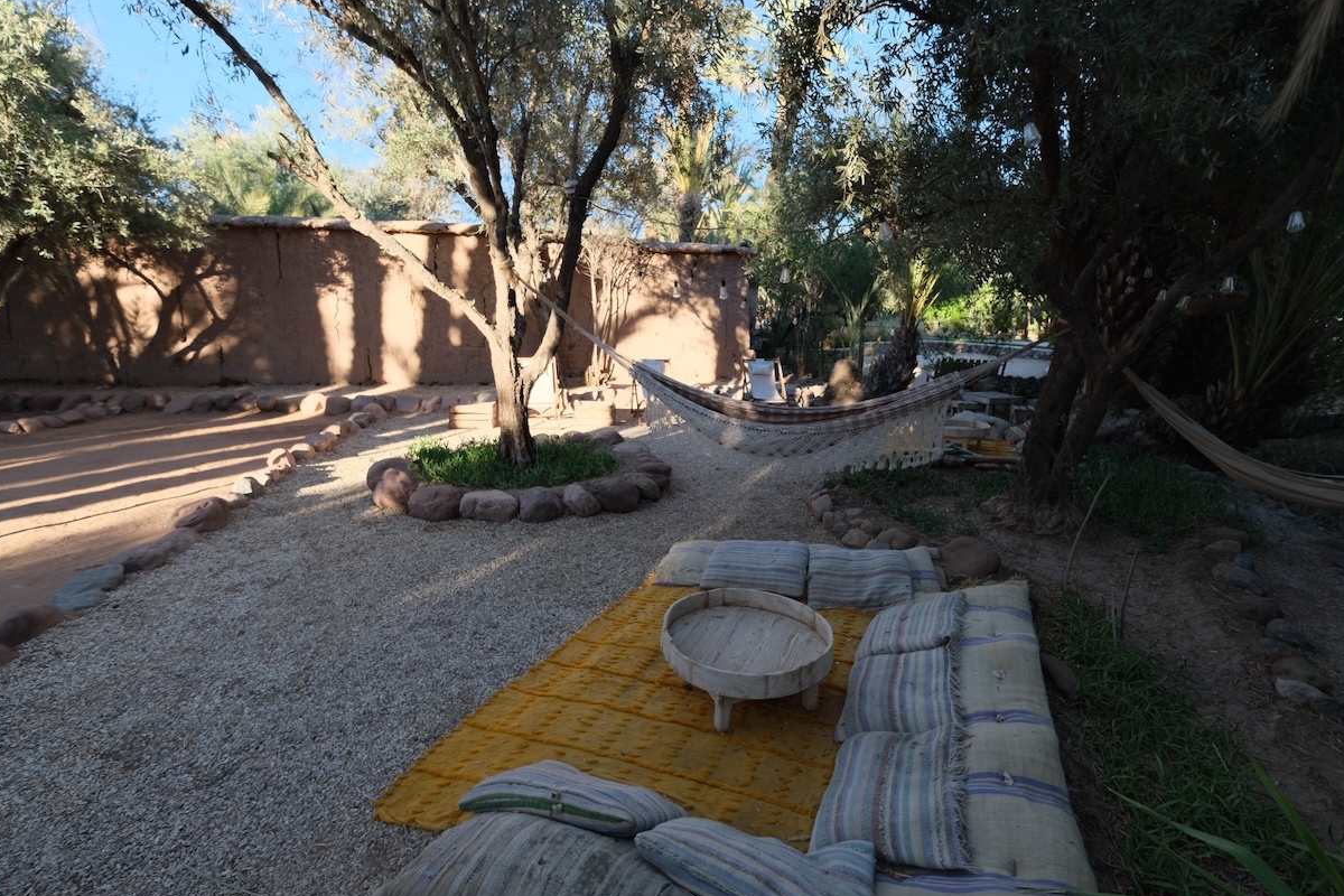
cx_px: 709
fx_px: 597
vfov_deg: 73.7
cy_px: 438
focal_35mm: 16
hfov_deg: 96.6
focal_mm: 10
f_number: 4
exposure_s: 1/110
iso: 160
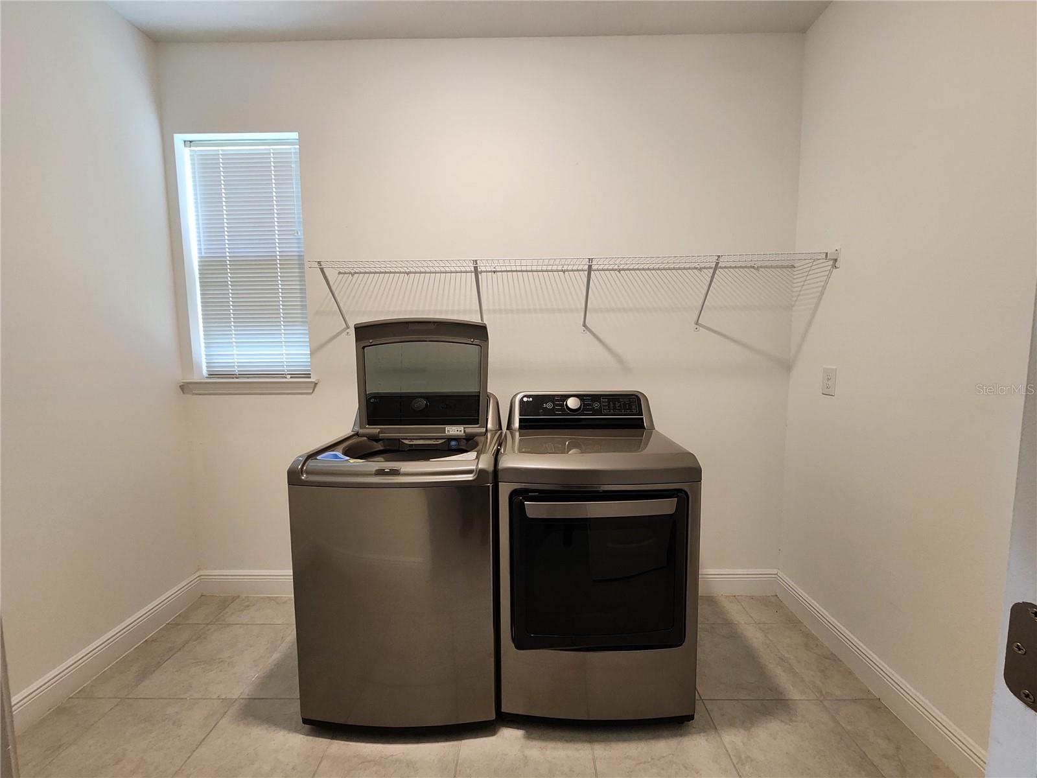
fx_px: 389
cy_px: 389
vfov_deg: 89.9
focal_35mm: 13
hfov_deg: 106.2
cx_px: 518
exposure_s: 1/60
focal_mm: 2.2
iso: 320
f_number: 2.2
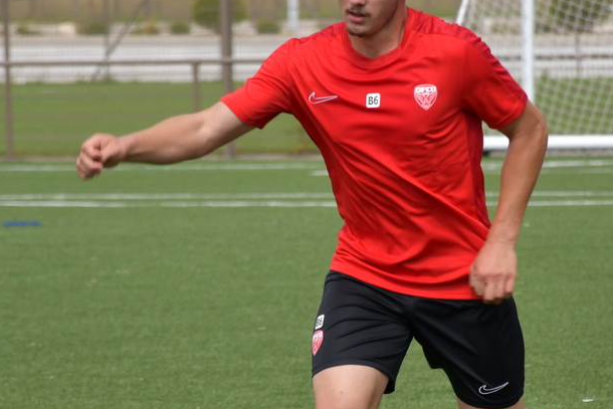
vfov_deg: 2.5
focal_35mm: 551
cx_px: 381
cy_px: 248
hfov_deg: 3.7
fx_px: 9384
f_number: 5.6
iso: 125
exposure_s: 1/500
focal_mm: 140
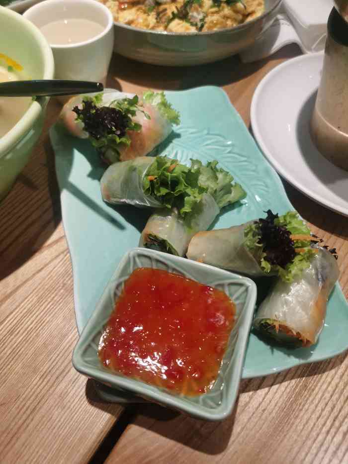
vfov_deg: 65.3
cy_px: 232
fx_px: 362
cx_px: 174
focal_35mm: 27
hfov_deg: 51.4
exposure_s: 1/100
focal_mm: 5.56
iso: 160
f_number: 1.6
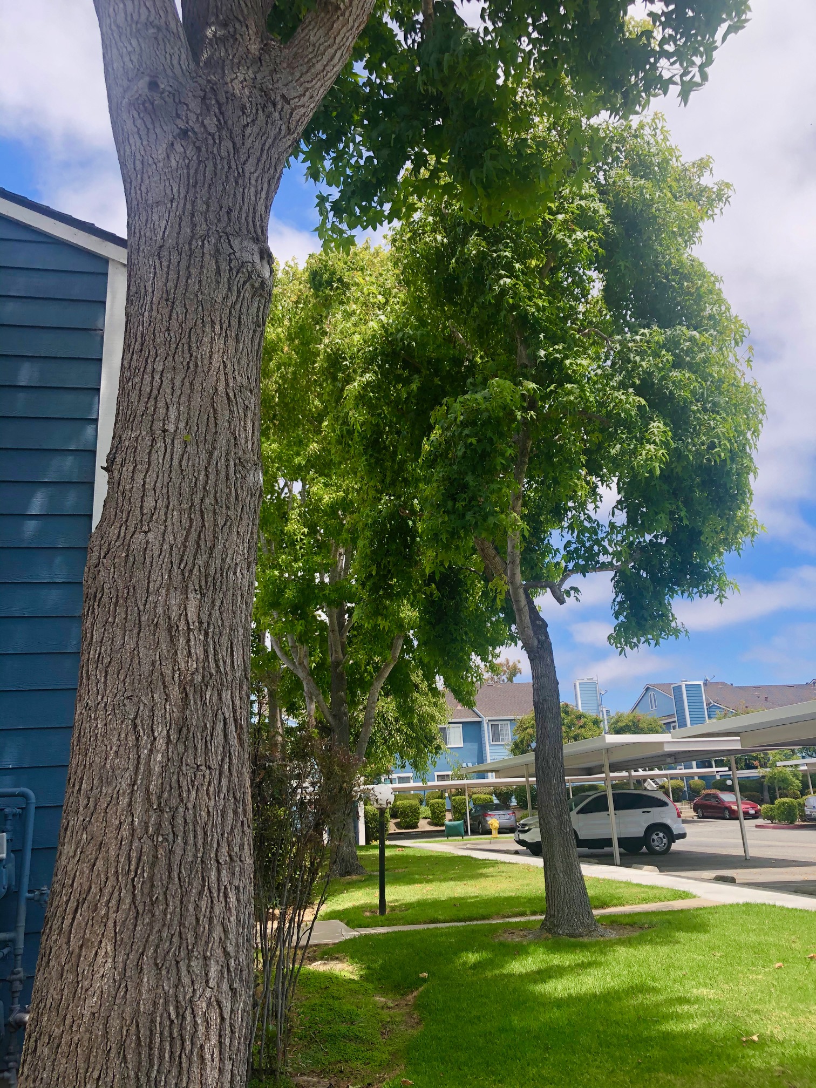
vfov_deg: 63.4
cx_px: 408
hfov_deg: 49.7
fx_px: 880
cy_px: 544
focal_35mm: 28
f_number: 1.8
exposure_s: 1/823
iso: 20
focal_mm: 3.99
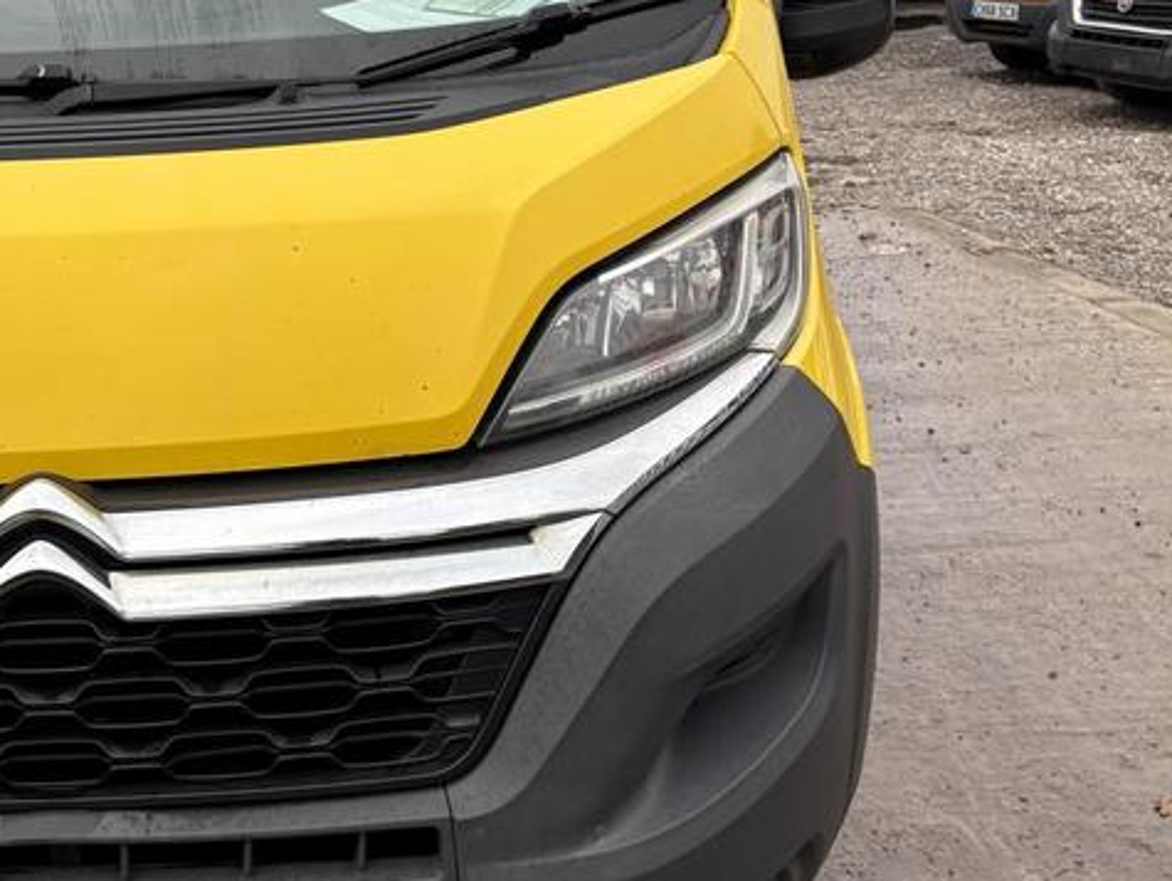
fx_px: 1660
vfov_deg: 29.7
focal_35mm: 49
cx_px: 232
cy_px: 375
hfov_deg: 37.5
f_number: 1.6
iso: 50
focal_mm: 5.96
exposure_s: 1/618
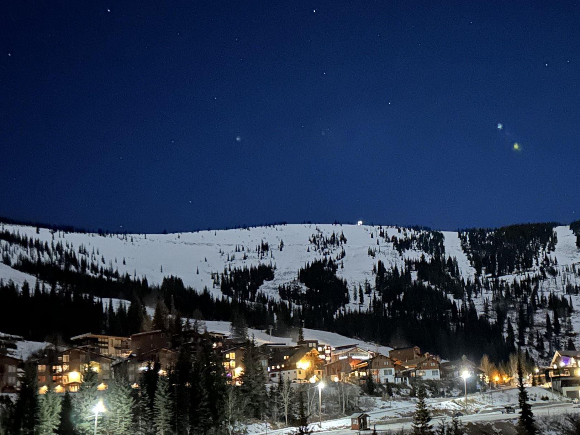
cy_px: 249
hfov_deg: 38.3
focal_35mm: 49
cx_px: 407
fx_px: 821
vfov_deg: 29.6
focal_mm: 5.7
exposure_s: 1/2
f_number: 1.5
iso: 2000
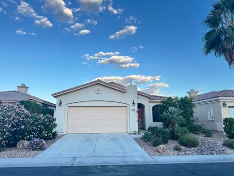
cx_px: 117
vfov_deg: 56.8
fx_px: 162
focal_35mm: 24
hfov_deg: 71.6
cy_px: 88
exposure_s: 1/366
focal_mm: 6.76
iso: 80
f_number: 1.78
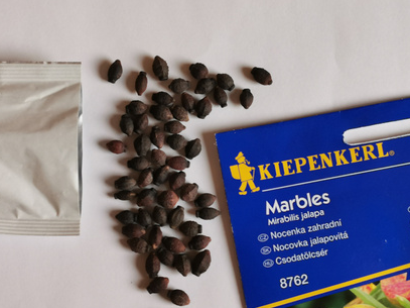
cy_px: 168
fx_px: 983
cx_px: 204
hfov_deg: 23.6
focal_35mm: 83
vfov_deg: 17.8
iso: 80
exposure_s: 1/100
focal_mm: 5.56
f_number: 1.6
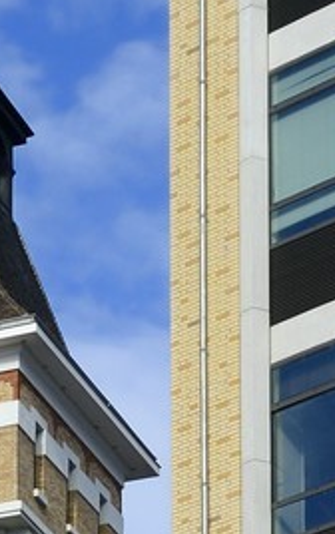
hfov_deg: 5.6
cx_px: -245
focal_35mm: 231
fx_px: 3367
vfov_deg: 8.2
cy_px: 1397
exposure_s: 1/320
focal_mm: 38
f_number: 10
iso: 200
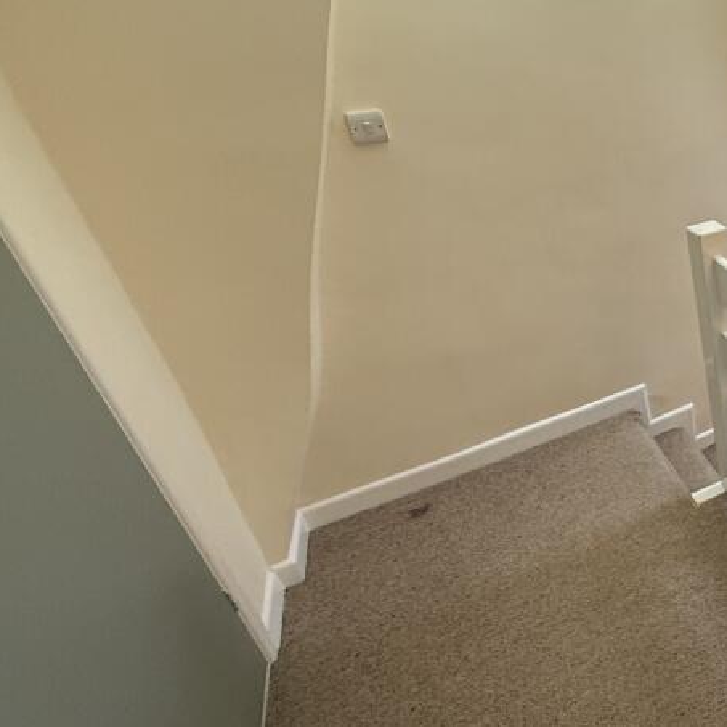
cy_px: 292
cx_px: 793
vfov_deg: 56.9
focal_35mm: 28
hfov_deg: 44.3
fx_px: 665
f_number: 2.2
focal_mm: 2.22
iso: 250
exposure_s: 1/50
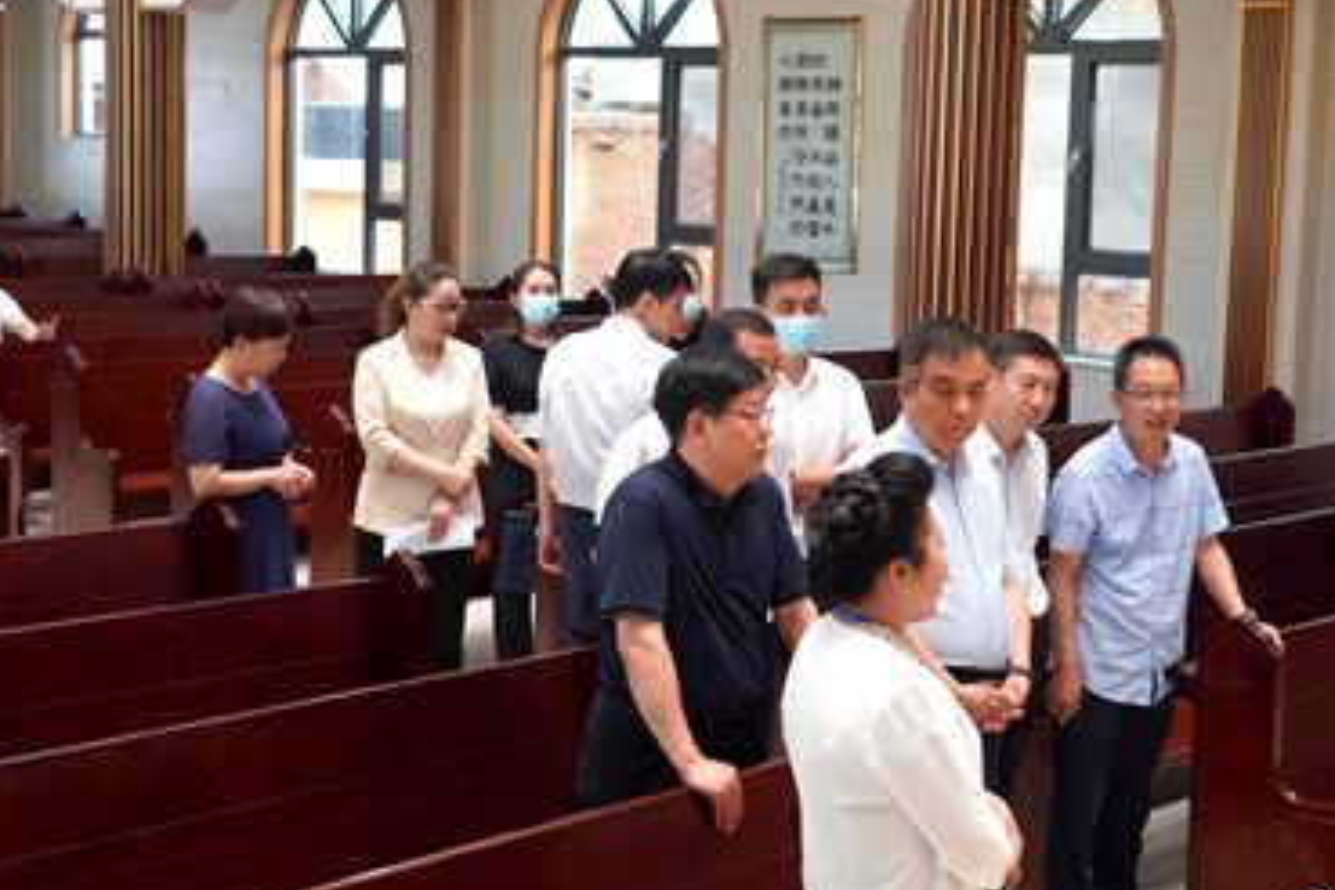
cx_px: 818
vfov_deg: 25.9
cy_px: 362
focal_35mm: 52
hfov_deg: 38.0
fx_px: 1928
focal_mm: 32
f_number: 4
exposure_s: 1/160
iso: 1600
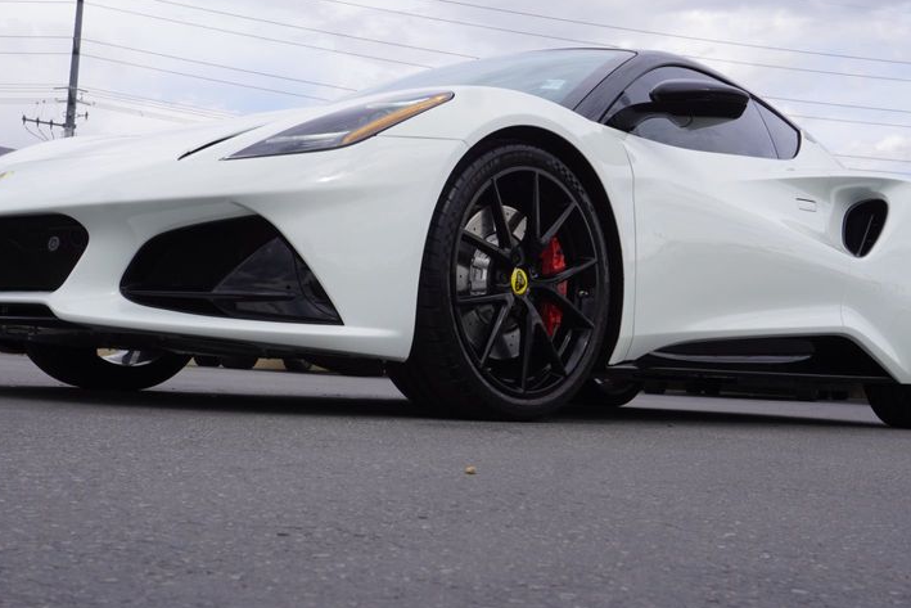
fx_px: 1316
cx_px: 419
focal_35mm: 52
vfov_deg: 25.9
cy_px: 220
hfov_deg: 38.2
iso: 100
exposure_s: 1/125
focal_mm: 24
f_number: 10
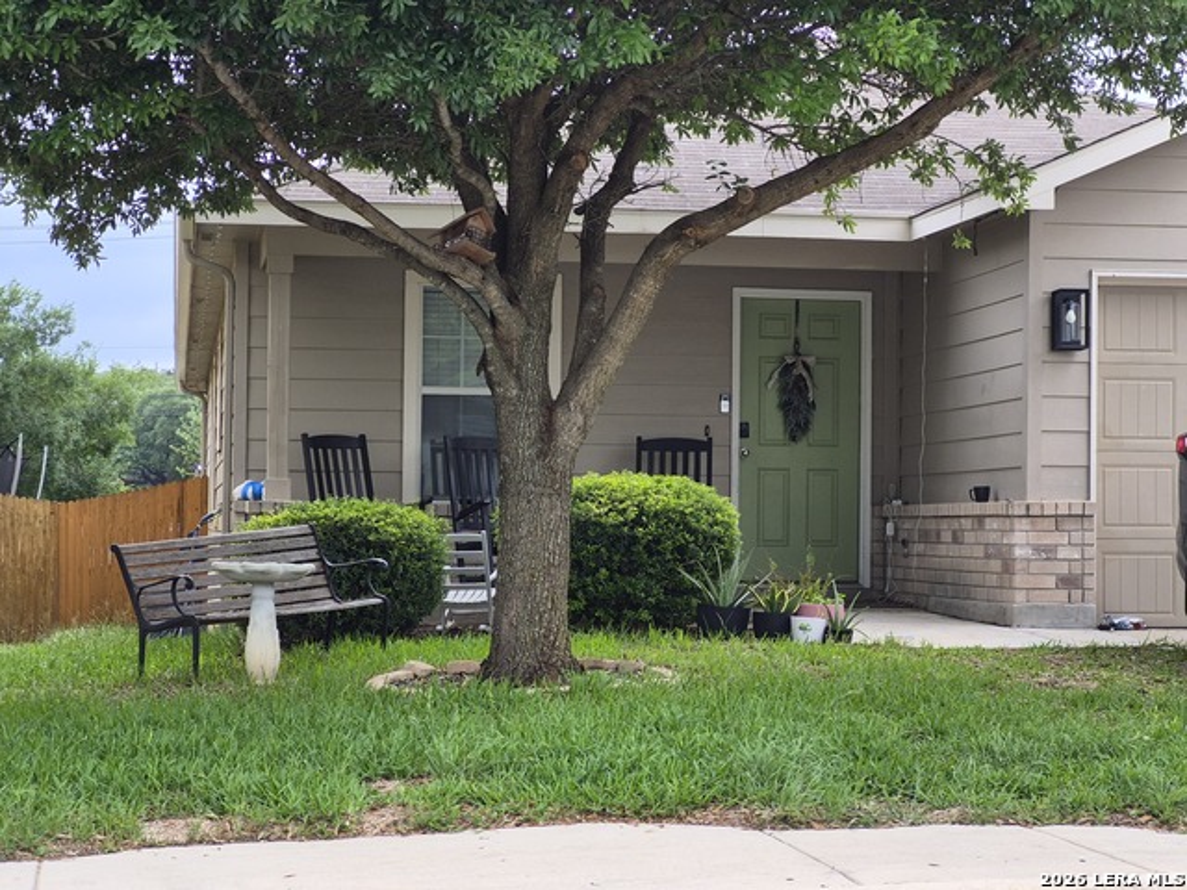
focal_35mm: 69
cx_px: 594
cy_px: 445
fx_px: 2366
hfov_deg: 28.2
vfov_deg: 21.3
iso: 32
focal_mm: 7
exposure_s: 1/578
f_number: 2.4
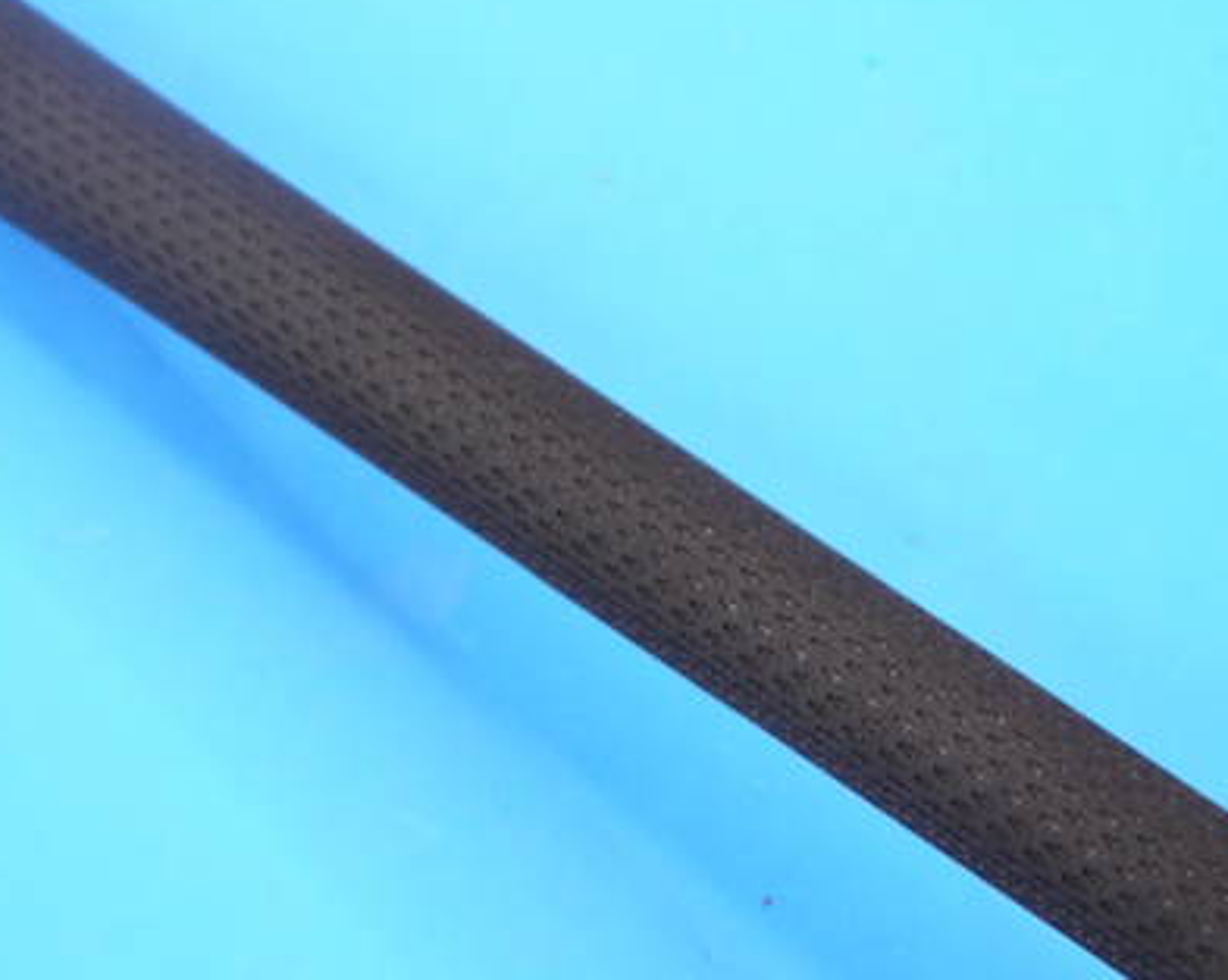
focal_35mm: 134
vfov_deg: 11.5
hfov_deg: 14.4
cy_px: 454
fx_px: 4866
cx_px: 561
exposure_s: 1/80
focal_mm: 42
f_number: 5.6
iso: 800
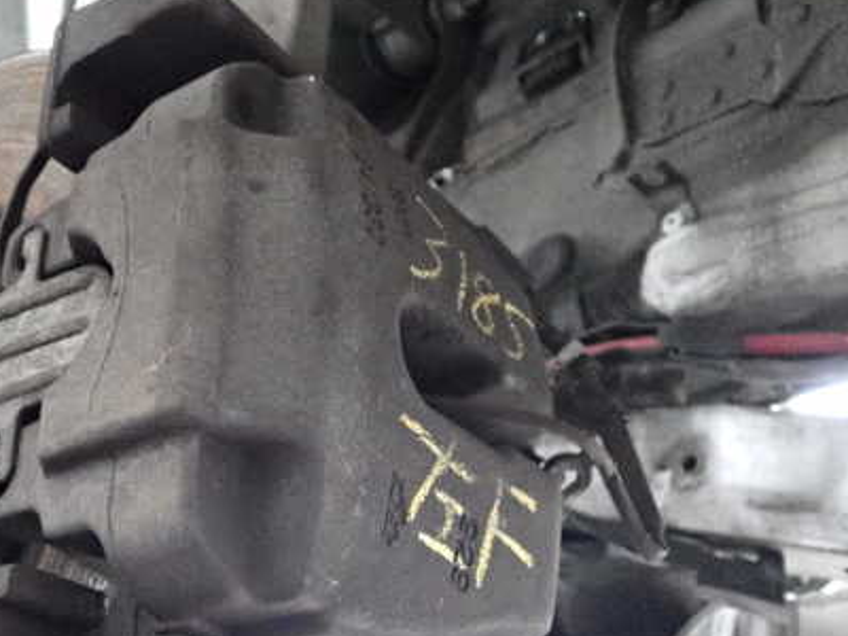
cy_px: 413
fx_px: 1176
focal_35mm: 48
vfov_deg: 30.1
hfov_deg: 38.9
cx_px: 248
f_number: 2.4
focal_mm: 5.79
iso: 4000
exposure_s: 1/125
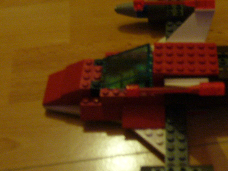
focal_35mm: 72
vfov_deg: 20.4
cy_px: 82
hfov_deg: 26.7
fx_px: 474
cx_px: 171
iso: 200
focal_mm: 7.5
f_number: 3.2
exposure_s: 1/8
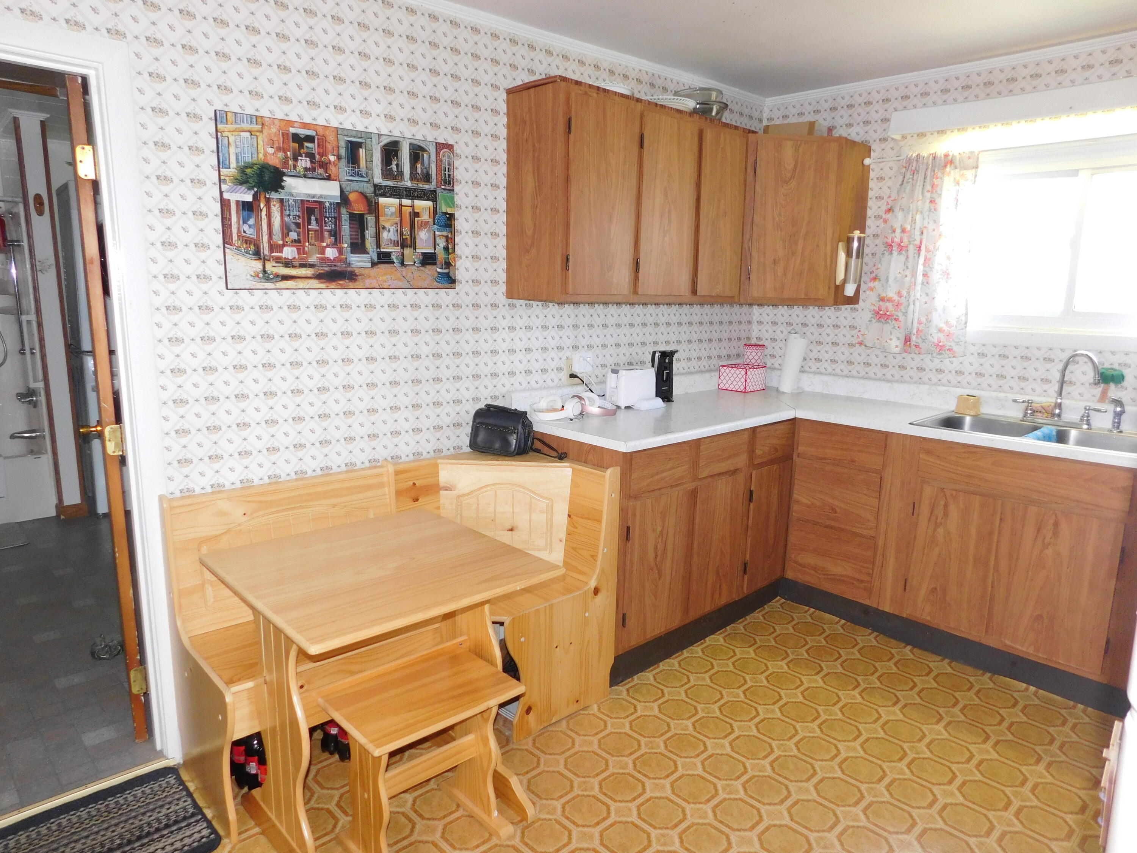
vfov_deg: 58.9
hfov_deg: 73.9
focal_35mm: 23
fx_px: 755
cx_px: 568
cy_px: 426
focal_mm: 4
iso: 200
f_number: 3
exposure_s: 1/30
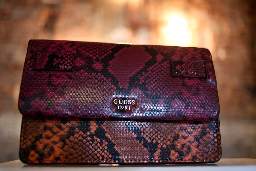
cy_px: 86
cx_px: 128
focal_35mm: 35
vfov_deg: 37.9
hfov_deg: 54.4
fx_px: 249
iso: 1250
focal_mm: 35
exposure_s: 1/80
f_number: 2
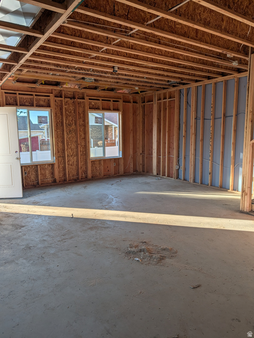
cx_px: 127
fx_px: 234
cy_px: 169
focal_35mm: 24
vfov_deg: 71.5
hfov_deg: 56.9
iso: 24
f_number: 1.68
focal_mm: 6.9
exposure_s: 1/1025
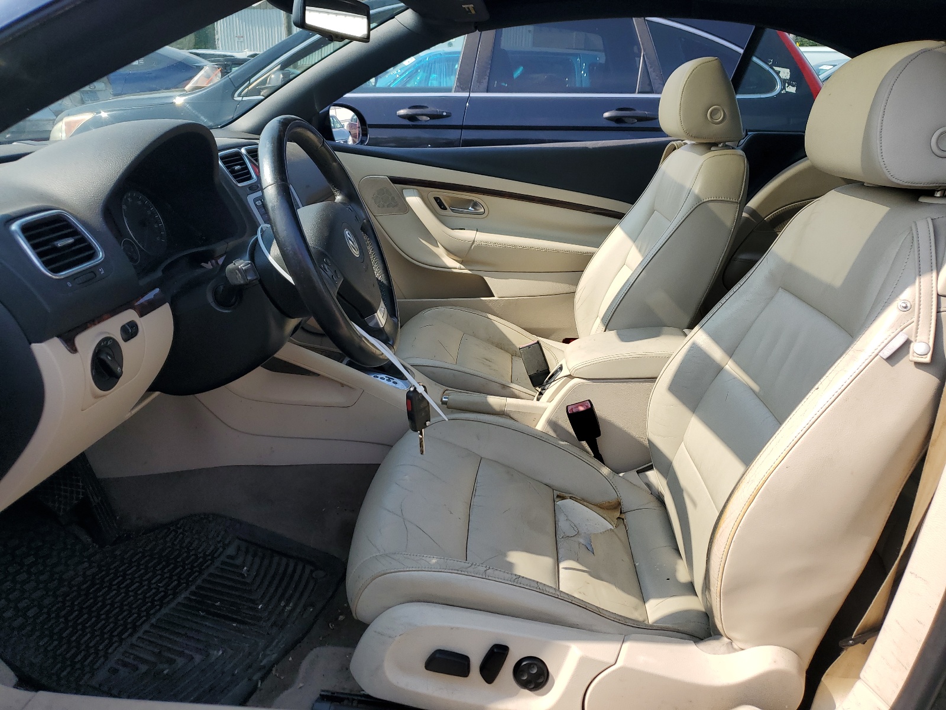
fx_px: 711
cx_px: 473
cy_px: 355
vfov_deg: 53.1
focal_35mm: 26
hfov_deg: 67.3
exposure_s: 1/1667
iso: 50
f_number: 1.5
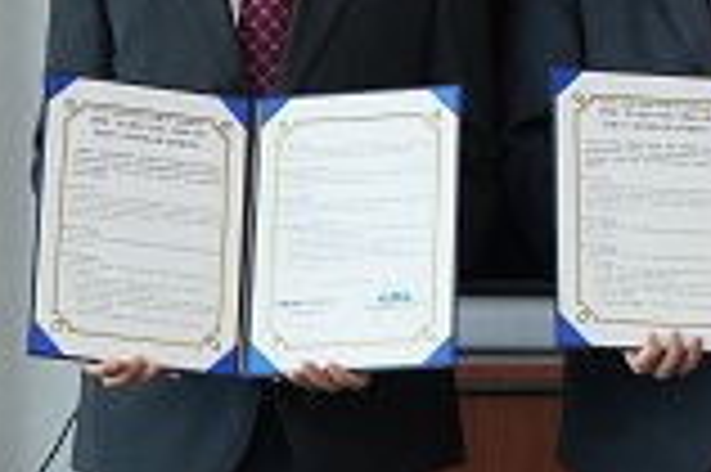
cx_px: 760
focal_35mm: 172
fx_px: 3393
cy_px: 61
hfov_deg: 11.8
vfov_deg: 7.9
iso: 500
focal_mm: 34
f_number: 4
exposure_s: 1/40
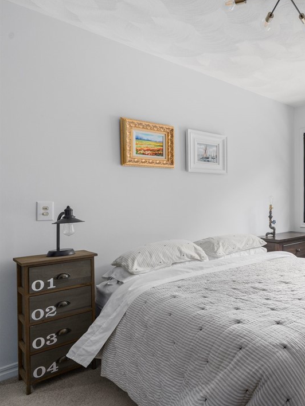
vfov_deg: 69.4
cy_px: 202
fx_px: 294
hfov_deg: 45.6
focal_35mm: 25
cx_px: 310
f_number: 7.1
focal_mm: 17
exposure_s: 1/20
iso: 640
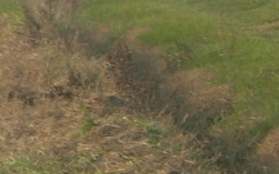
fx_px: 4326
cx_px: -178
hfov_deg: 3.7
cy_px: -131
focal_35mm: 569
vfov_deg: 2.3
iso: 65
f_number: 8.2
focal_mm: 23.4
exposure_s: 1/136
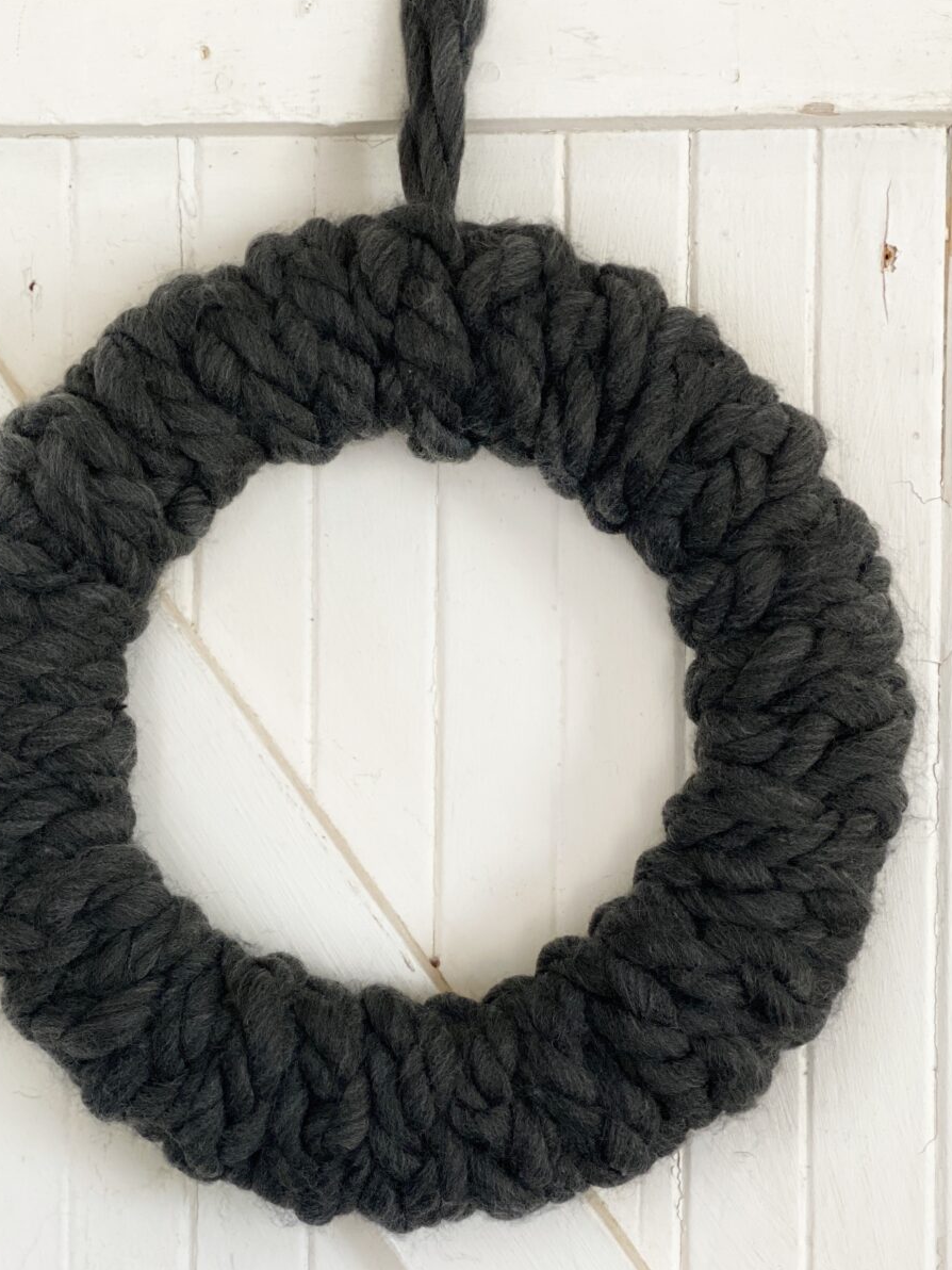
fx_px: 2457
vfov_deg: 29.0
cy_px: 691
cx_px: 429
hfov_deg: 21.9
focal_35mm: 67
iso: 250
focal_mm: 6
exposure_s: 1/108
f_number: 2
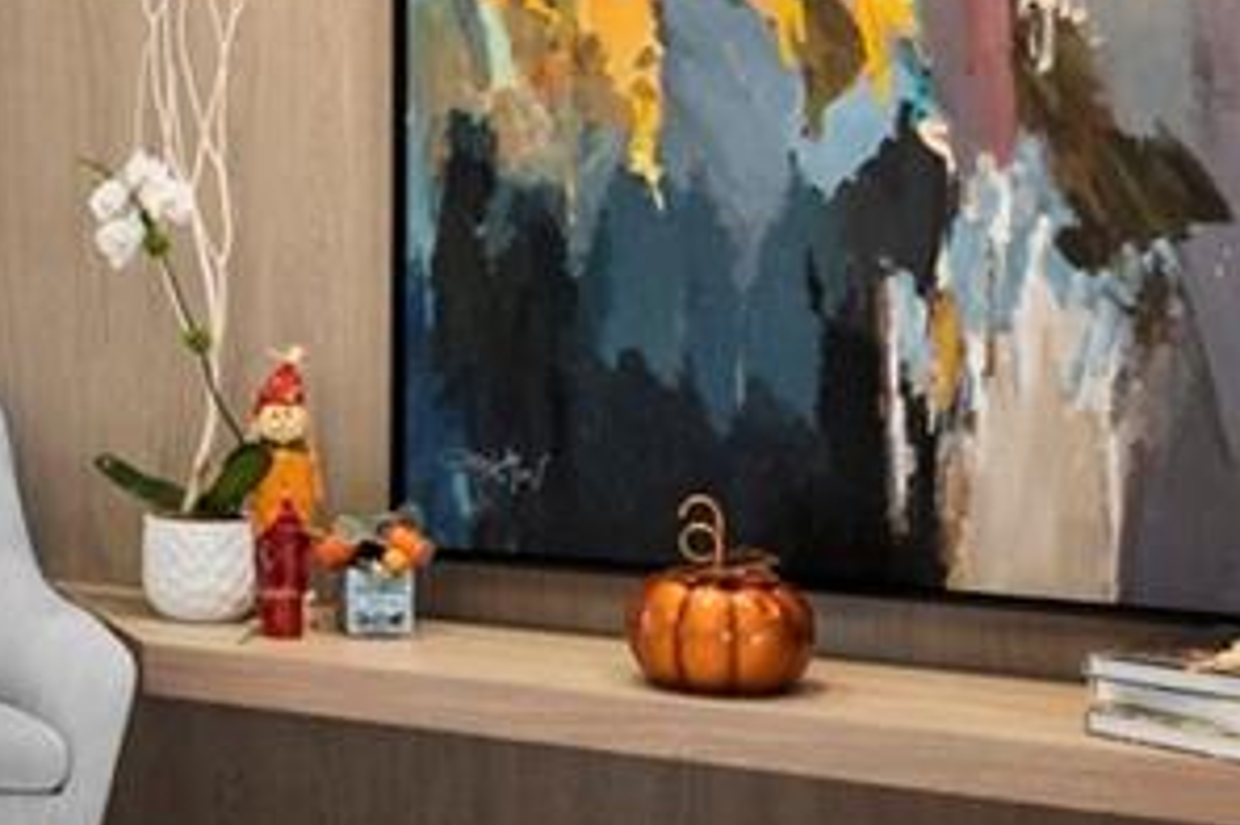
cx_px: -695
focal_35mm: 81
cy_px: 364
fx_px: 2788
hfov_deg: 20.8
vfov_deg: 16.8
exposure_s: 1/15
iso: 720
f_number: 8
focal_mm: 10
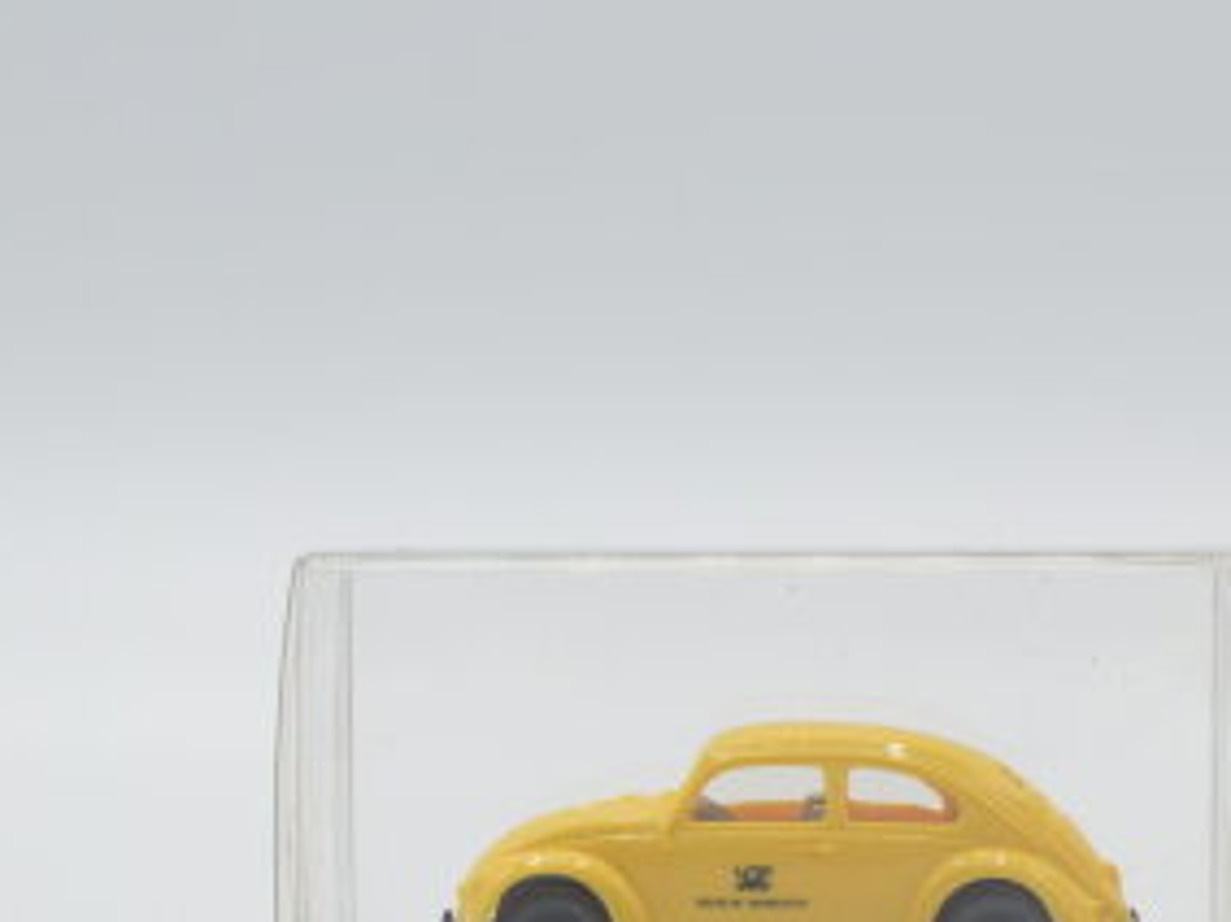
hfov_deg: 18.3
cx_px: 796
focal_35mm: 107
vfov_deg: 13.7
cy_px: 833
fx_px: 3804
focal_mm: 35
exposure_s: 1/200
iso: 320
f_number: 8
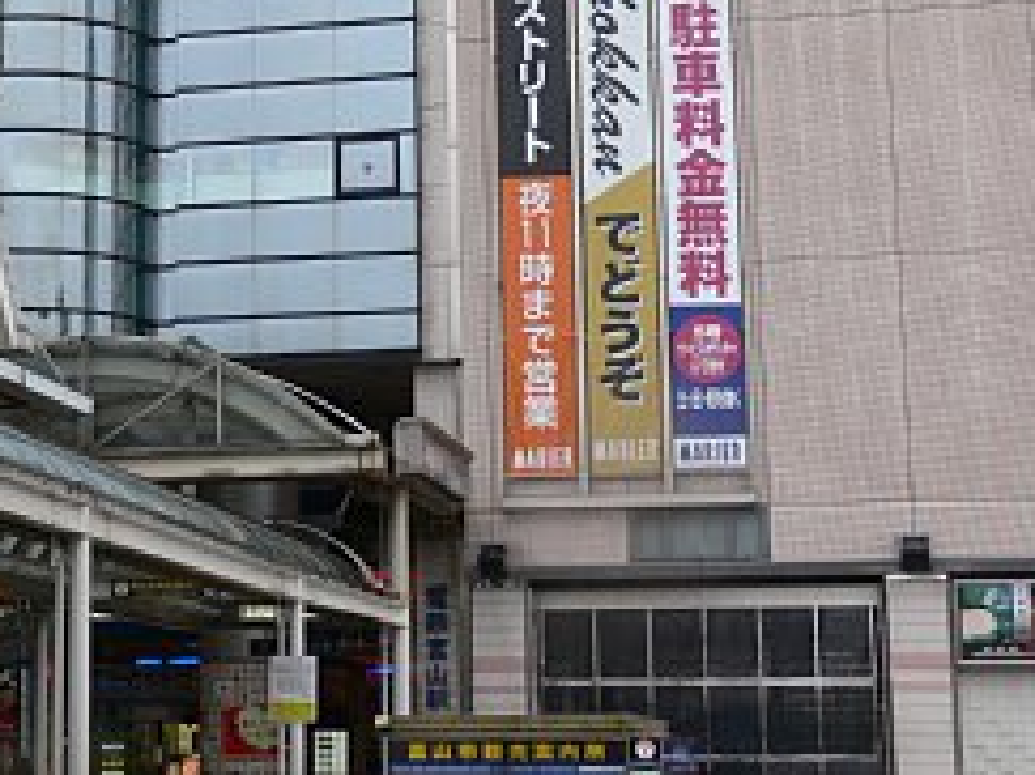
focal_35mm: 84
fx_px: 2510
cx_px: 196
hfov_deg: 22.9
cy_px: 238
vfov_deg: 17.5
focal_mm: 10.7
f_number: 3.2
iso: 80
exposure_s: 1/60
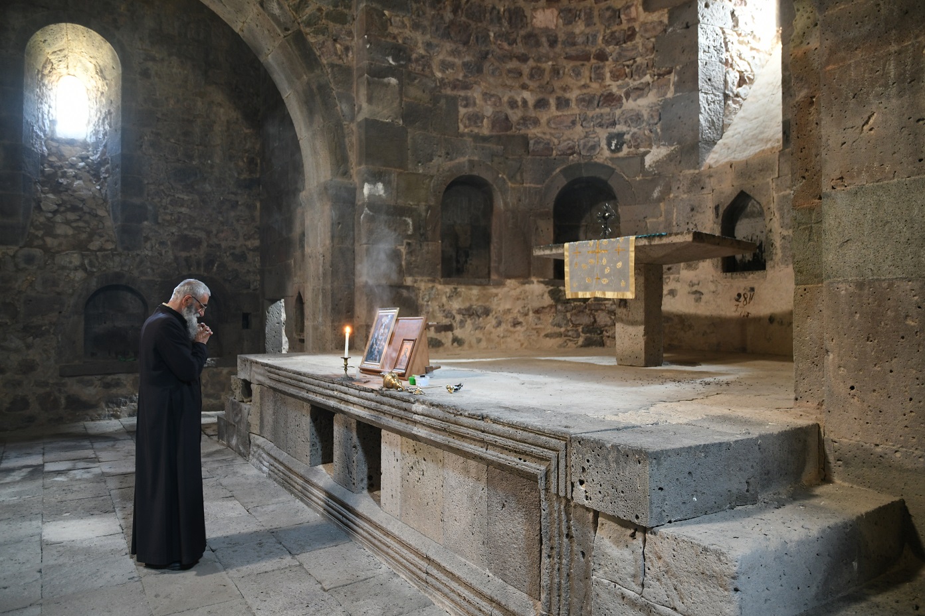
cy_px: 308
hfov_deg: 73.7
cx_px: 462
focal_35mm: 24
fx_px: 617
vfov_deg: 53.1
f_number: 2.8
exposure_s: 1/5
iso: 500
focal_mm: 16
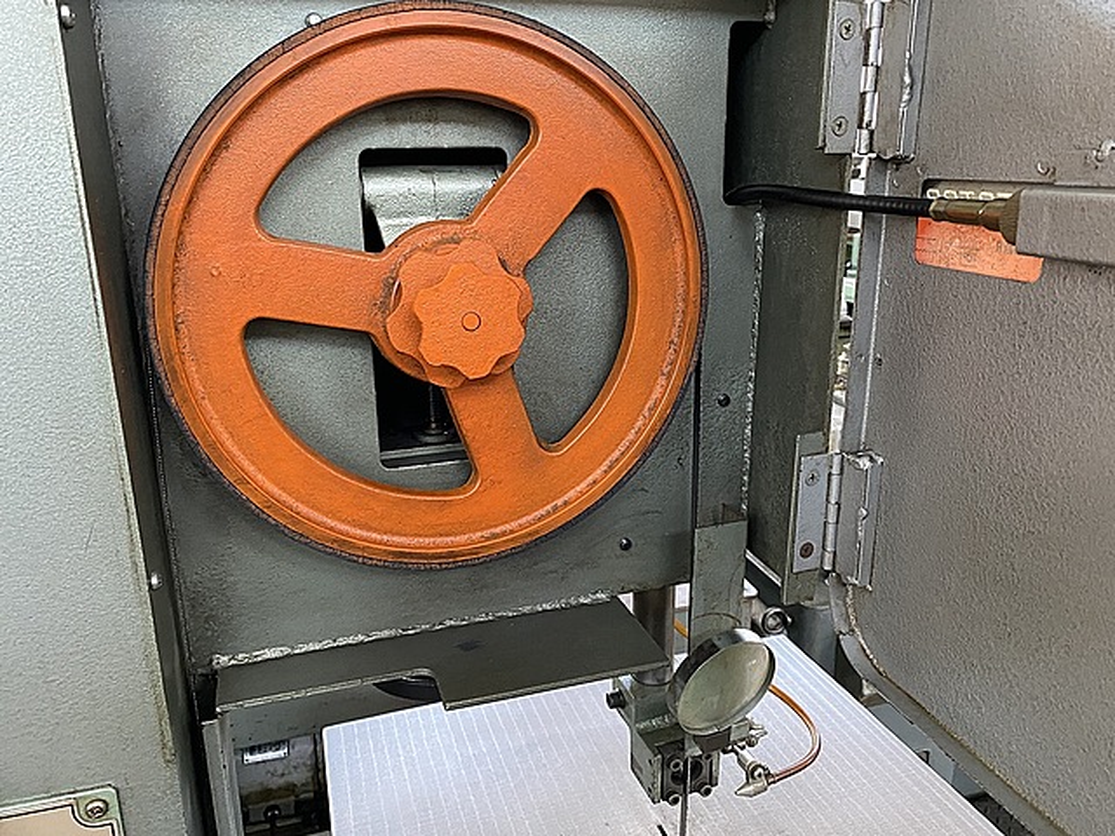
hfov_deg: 67.3
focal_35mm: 26
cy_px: 418
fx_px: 837
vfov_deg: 53.1
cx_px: 558
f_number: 1.8
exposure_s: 1/60
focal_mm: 4.25
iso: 400
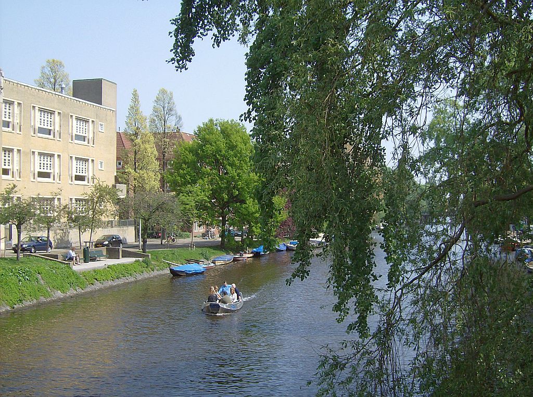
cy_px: 198
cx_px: 266
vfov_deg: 31.4
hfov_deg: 41.3
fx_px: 707
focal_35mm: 46
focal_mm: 7.7
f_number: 5.1
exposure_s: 1/406
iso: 100
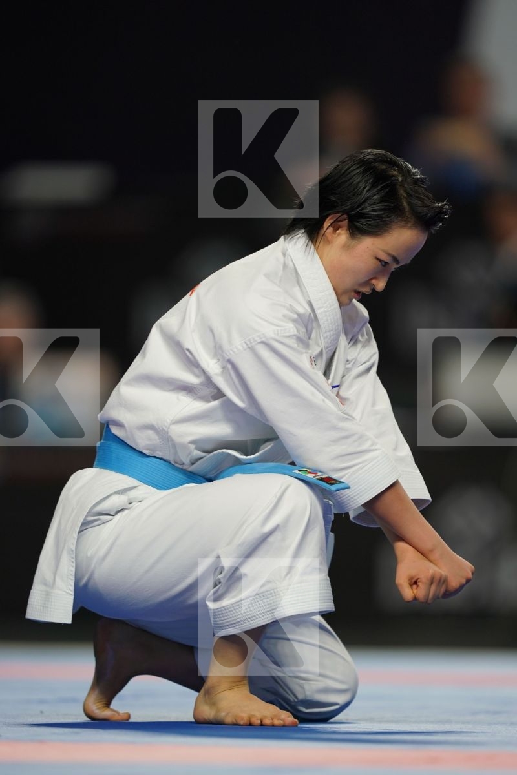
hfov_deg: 3.4
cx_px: 258
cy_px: 388
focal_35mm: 400
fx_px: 8616
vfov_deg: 5.2
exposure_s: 1/400
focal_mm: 400
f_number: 2.8
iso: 500
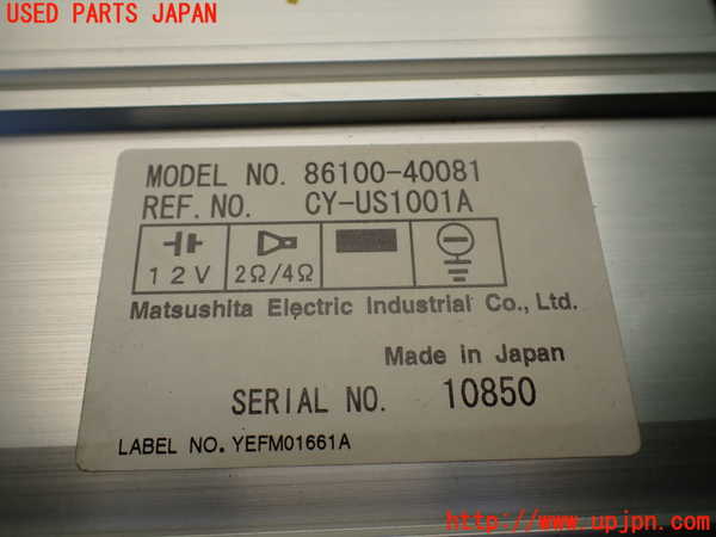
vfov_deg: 46.8
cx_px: 358
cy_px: 268
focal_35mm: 30
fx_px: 621
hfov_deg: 60.0
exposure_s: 1/200
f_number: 2.3
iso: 100
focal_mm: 5.4
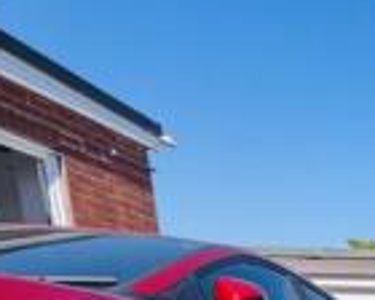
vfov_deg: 21.3
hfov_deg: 18.8
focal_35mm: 57
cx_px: 765
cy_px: 481
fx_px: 633
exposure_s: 1/956
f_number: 2.2
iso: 40
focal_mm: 2.22
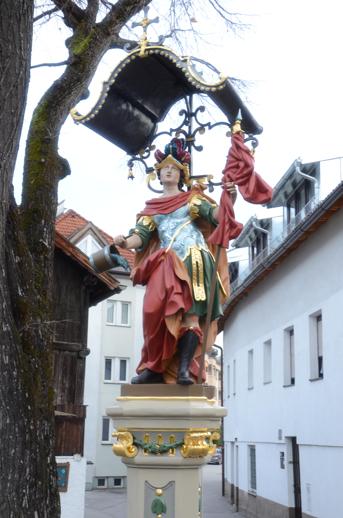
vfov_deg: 37.9
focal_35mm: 52
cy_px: 259
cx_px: 172
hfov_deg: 25.6
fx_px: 754
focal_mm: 35
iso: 400
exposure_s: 1/80
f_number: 8
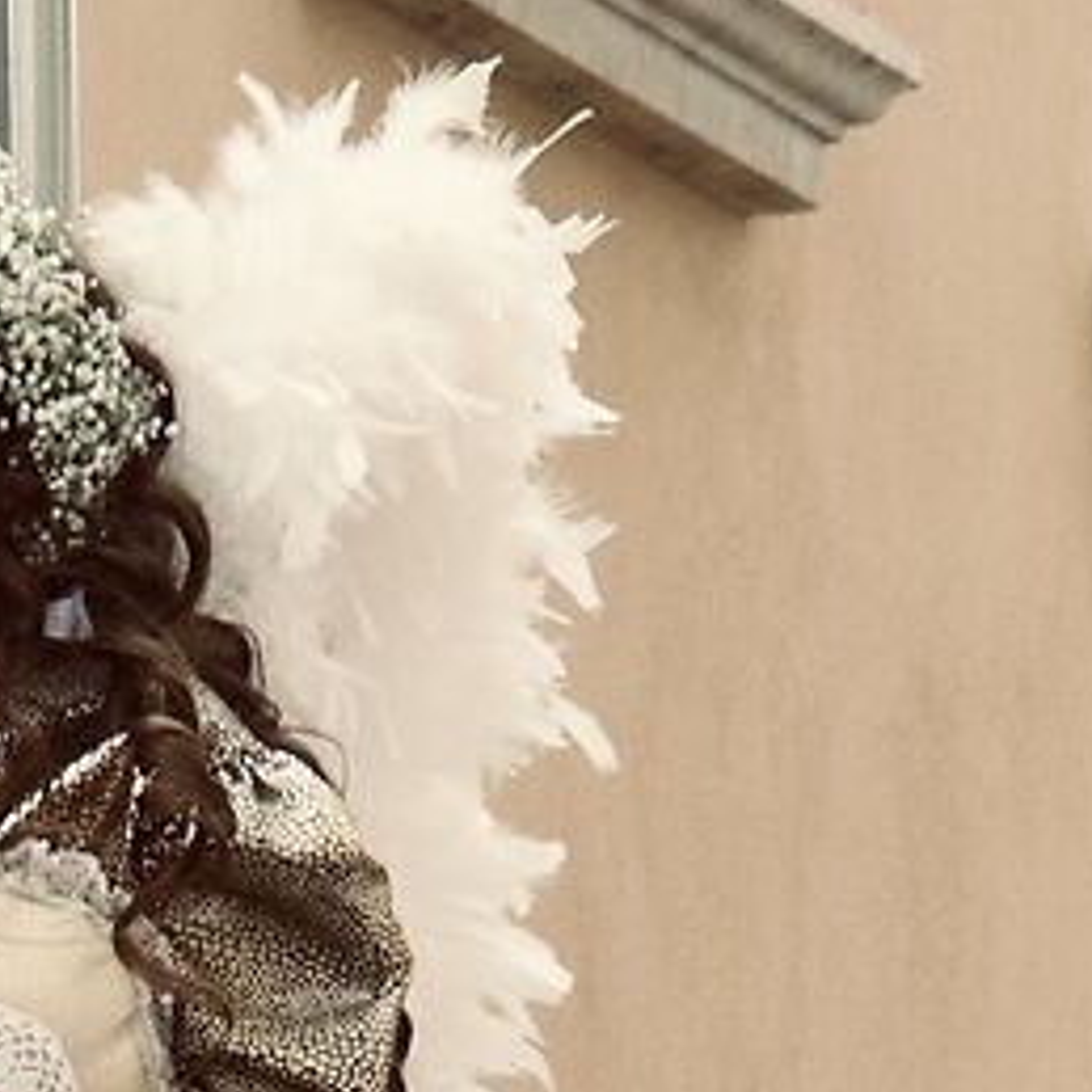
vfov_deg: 2.3
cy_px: 4975
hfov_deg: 2.4
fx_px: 26090
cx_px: -1446
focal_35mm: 731
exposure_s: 1/250
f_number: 8
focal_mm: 62
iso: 400
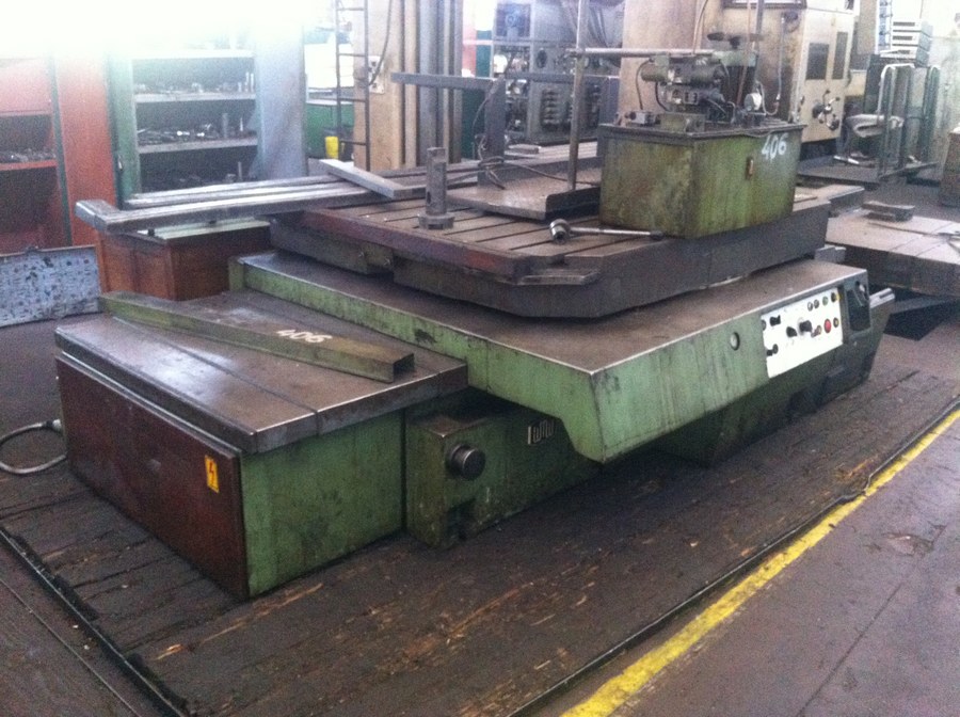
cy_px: 358
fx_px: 969
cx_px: 480
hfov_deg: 52.7
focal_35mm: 35
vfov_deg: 40.6
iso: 640
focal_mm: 3.85
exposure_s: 1/15
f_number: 2.8
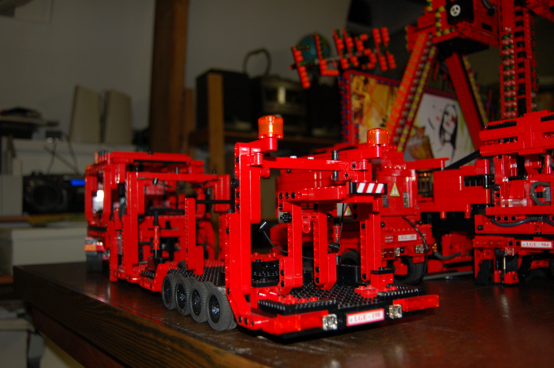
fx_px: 507
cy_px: 184
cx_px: 277
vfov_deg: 39.9
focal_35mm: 33
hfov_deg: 57.3
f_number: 3.8
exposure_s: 1/60
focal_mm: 22
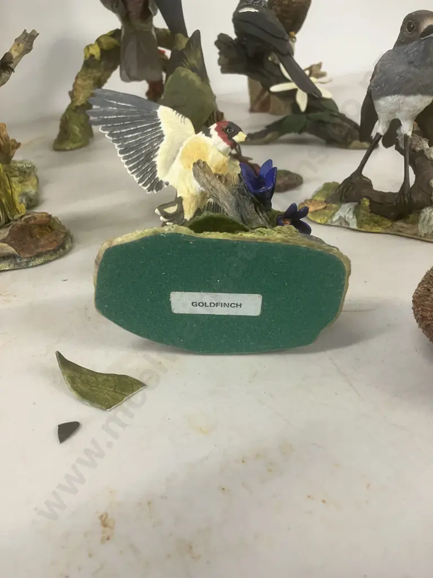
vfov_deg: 63.4
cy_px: 289
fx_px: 467
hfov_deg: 49.7
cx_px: 216
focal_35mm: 28
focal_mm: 3.99
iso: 125
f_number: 1.8
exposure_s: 1/50
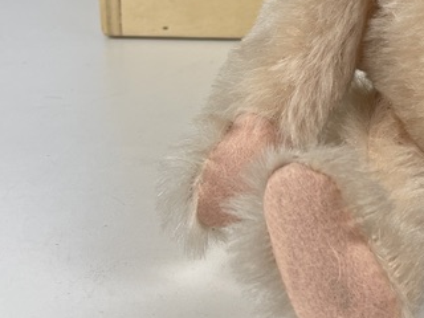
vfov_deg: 17.3
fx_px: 980
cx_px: 580
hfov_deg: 21.6
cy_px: -91
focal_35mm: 80
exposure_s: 1/154
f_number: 1.6
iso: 32
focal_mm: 5.1
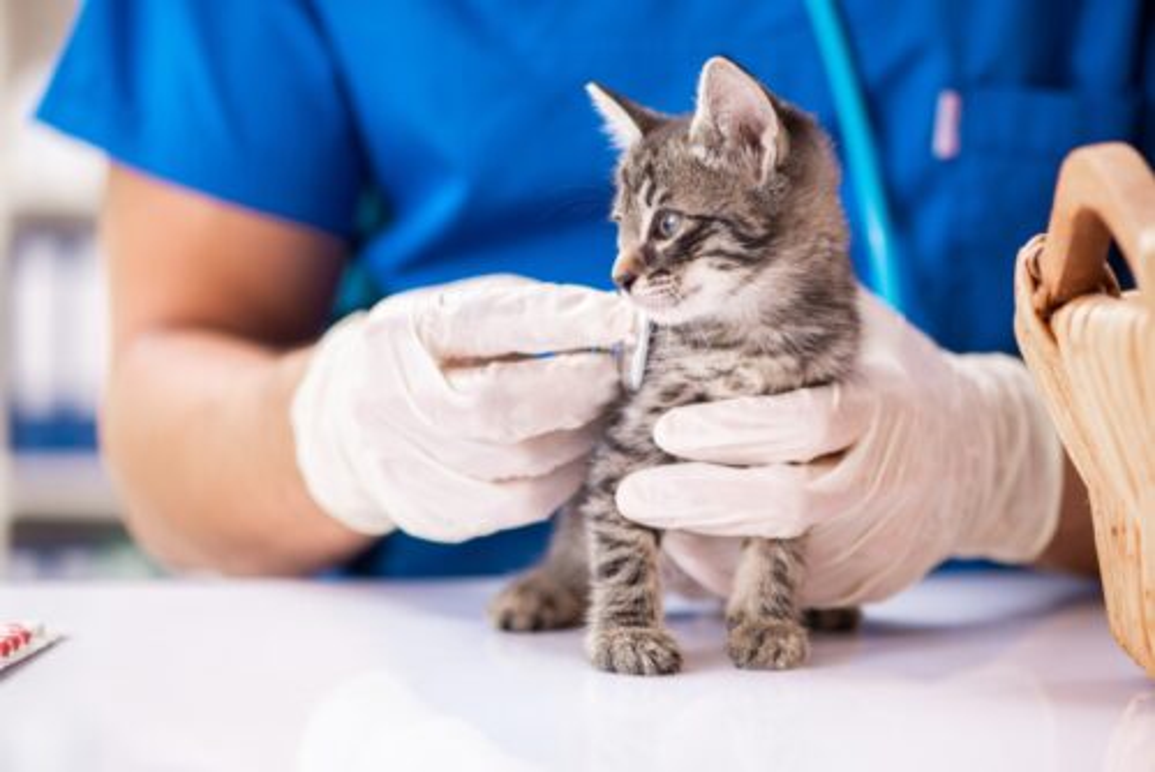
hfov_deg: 19.4
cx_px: 578
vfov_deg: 13.1
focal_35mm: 105
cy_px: 386
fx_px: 3371
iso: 100
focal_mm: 105
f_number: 4.5
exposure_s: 1/100
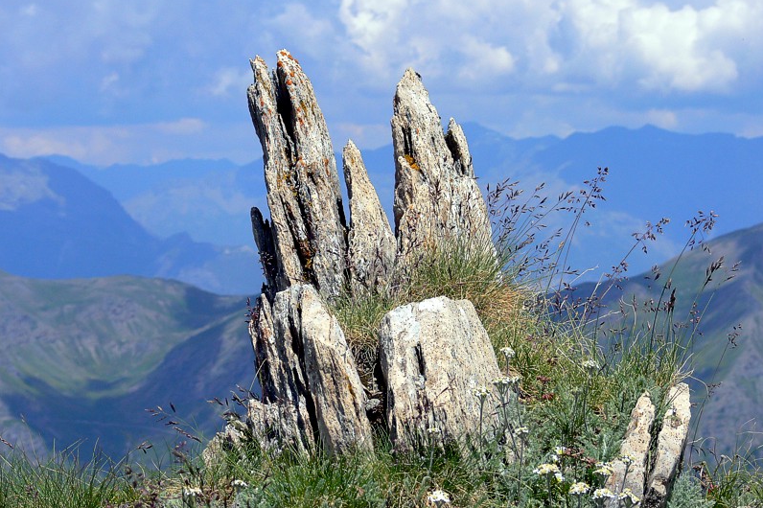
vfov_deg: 10.0
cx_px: 382
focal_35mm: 137
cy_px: 232
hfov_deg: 15.0
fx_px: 2902
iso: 80
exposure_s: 1/1000
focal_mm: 27.7
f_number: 5
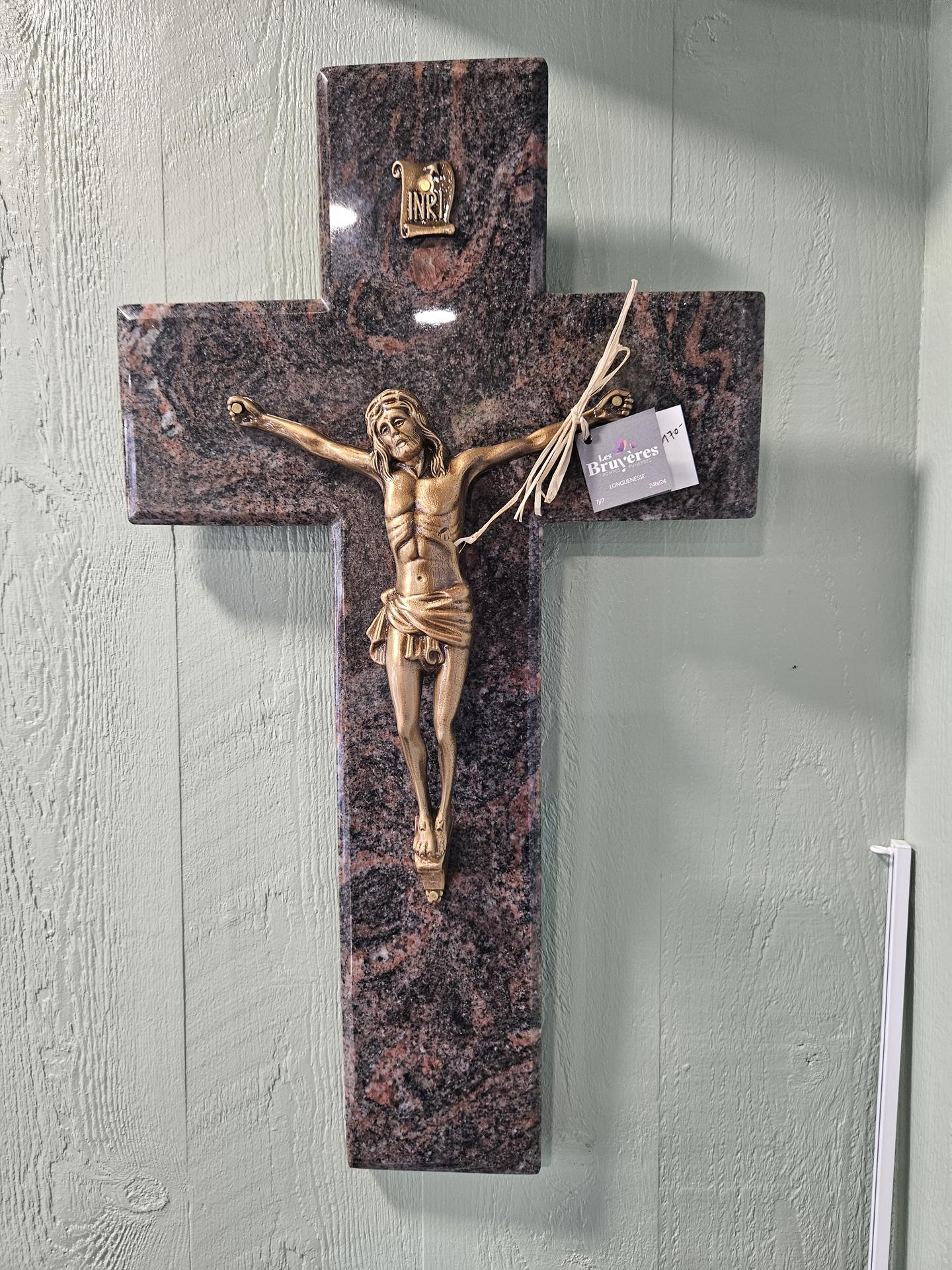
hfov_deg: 58.9
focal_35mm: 23
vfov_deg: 73.9
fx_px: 843
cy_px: 635
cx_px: 476
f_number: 1.8
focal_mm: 5.4
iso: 320
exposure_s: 1/100
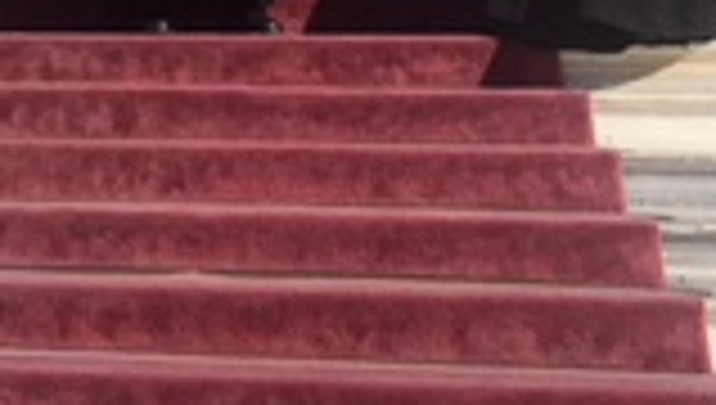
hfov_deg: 16.3
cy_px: -531
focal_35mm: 127
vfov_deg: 8.8
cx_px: -95
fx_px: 2415
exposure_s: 1/2653
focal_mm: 4.15
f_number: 2.2
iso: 25
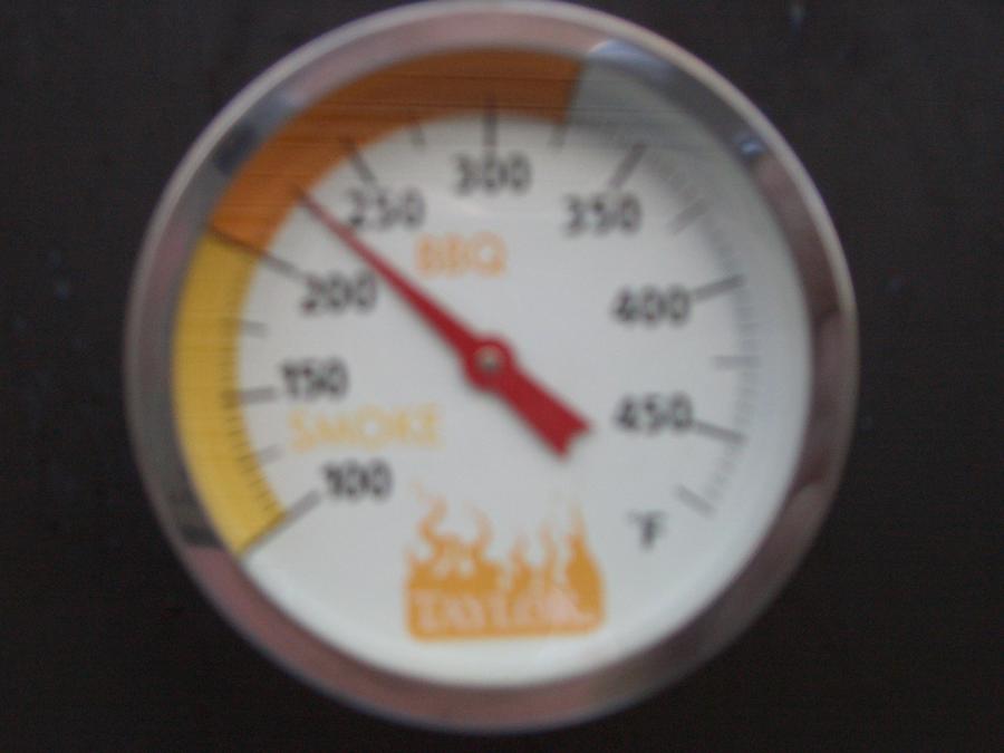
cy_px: 376
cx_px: 502
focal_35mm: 49
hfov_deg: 38.9
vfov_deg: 29.7
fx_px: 1421
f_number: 3.1
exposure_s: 1/200
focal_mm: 8.2
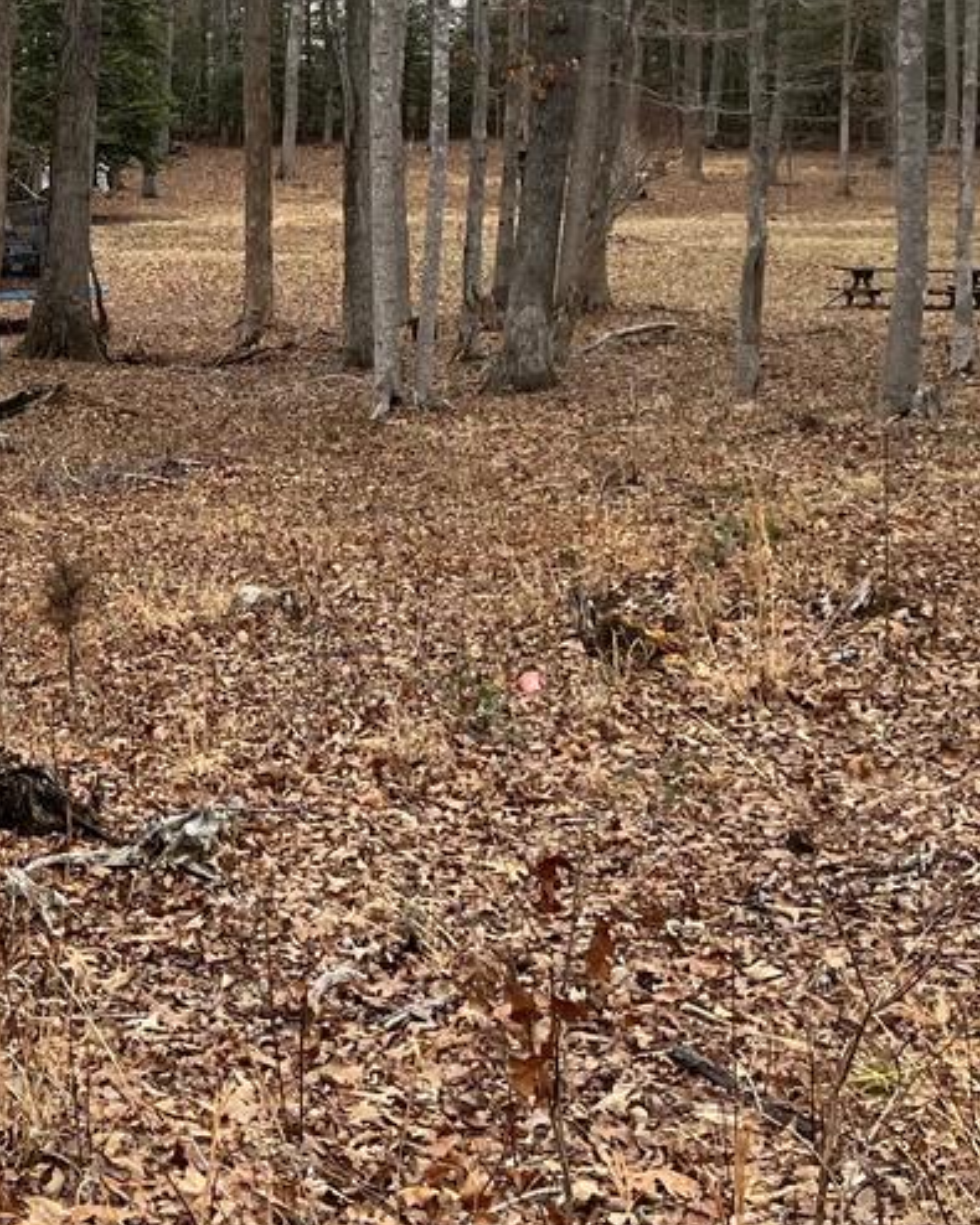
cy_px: 216
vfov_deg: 25.2
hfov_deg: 18.4
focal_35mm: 74
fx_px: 2684
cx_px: -486
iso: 50
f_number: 1.6
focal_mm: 5.1
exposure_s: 1/544
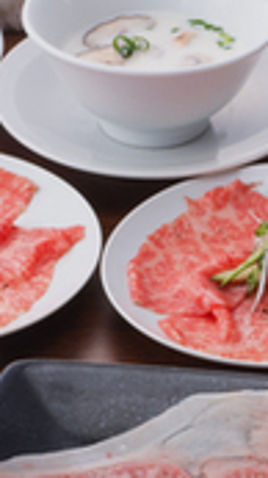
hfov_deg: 3.3
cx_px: 398
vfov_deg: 5.9
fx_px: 4648
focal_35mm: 367
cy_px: 554
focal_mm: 85
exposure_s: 1/100
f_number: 22
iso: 200
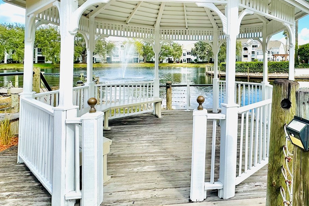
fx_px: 223
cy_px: 59
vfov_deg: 48.1
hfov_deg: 64.7
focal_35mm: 26
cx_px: 236
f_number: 2.2
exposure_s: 1/1103
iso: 40
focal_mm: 2.22
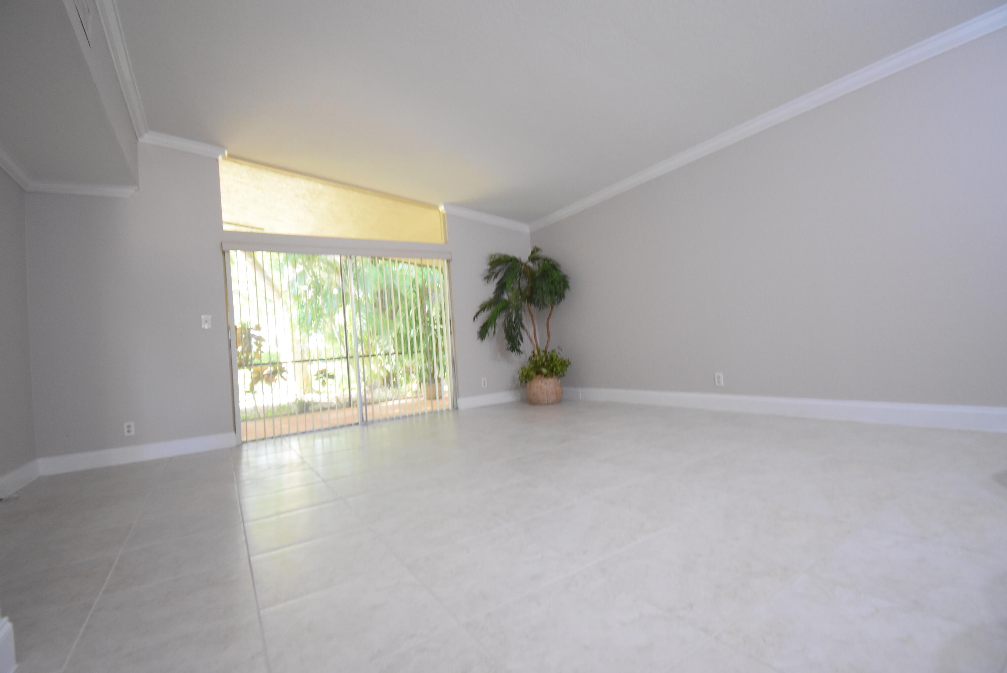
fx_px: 420
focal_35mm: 15
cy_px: 336
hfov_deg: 100.3
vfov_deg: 77.4
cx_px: 504
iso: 2800
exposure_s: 1/60
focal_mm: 10
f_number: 4.5
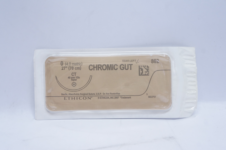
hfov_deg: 42.4
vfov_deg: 28.9
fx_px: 292
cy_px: 75
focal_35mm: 46
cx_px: 113
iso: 800
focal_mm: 31
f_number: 7.1
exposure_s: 1/50
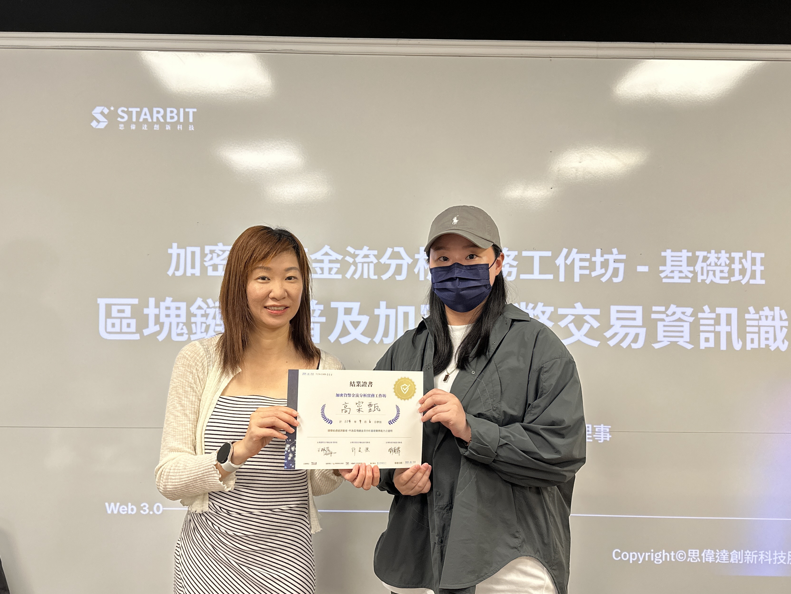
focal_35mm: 29
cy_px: 313
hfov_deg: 61.7
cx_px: 387
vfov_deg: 48.2
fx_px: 663
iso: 160
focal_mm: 6.86
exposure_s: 1/120
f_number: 1.78
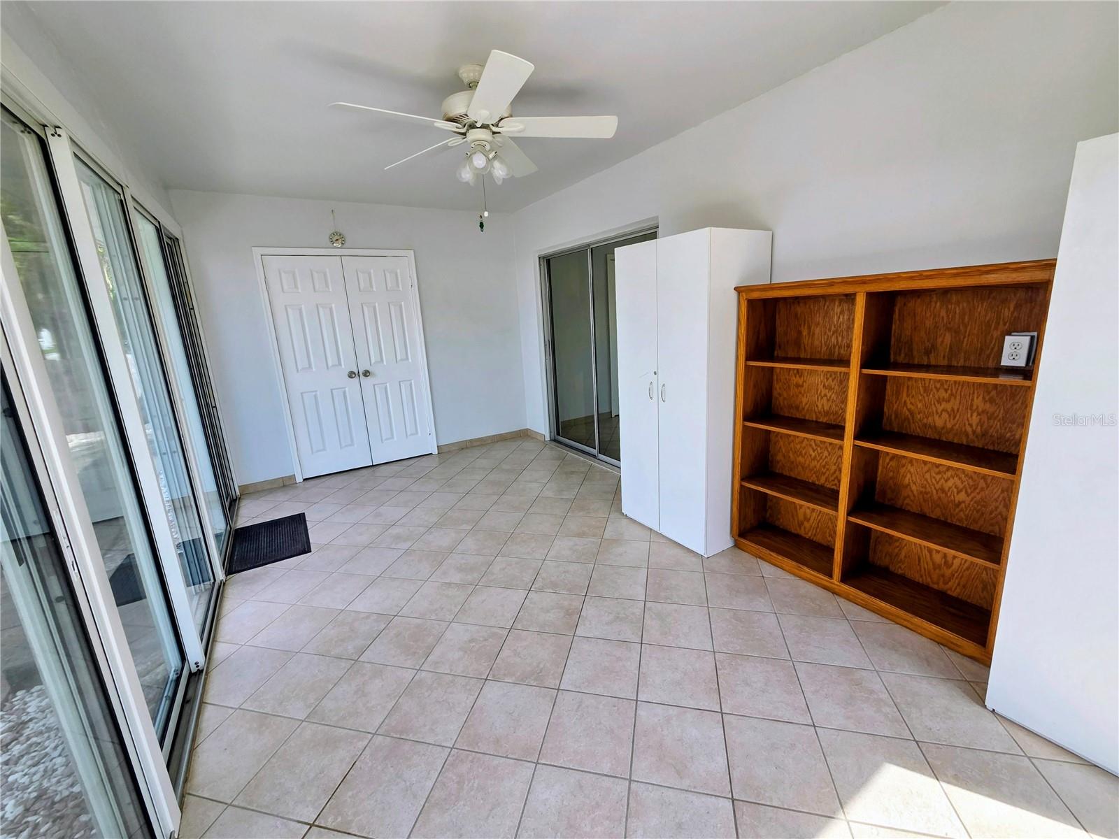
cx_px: 560
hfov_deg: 106.2
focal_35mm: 13
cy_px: 420
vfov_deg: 89.9
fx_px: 420
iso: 125
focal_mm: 2.2
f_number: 2.2
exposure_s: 1/719
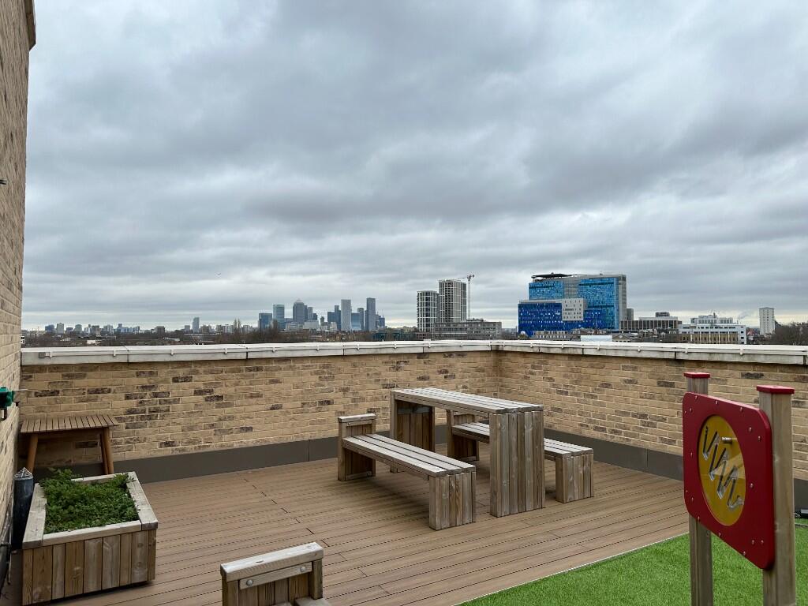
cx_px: 404
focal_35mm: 24
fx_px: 560
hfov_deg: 71.6
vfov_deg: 56.8
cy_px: 303
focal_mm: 6.86
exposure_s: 1/1779
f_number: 1.78
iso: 80
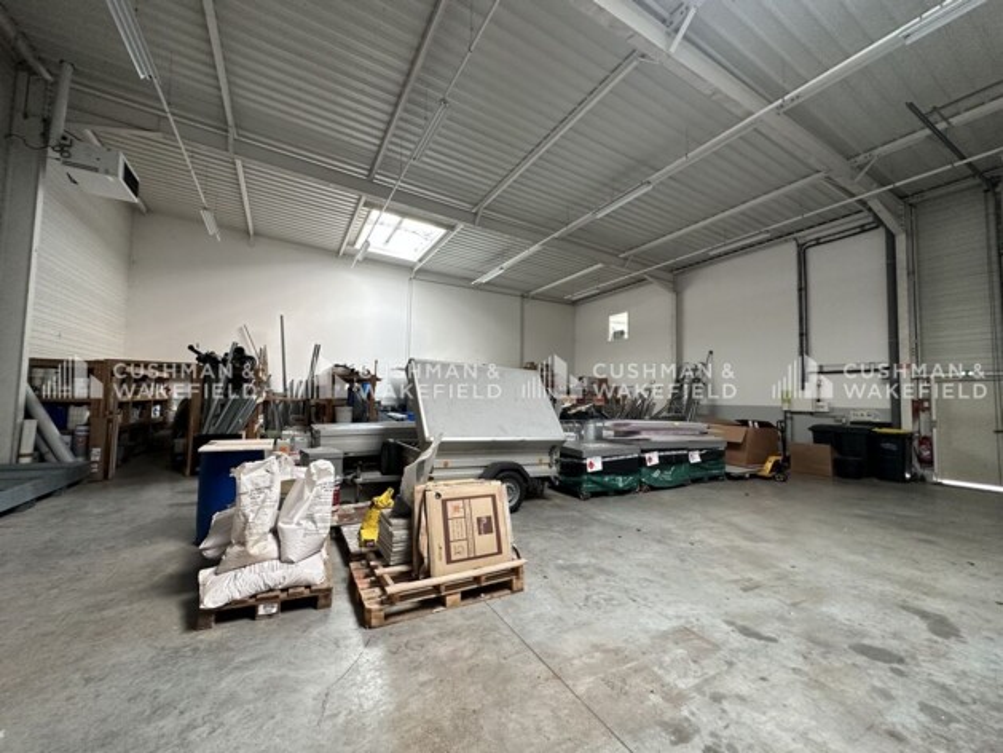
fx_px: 406
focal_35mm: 14
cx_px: 502
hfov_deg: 102.1
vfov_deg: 85.7
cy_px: 376
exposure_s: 1/99
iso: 200
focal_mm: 2.22
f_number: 2.2
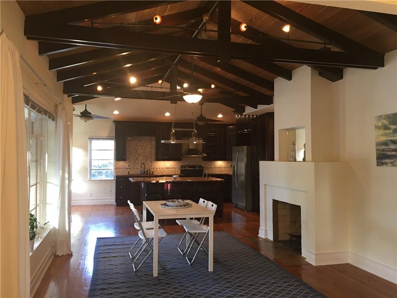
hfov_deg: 61.7
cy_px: 149
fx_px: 333
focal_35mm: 29
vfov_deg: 48.2
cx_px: 198
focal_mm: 4.15
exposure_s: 1/15
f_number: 2.2
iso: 64
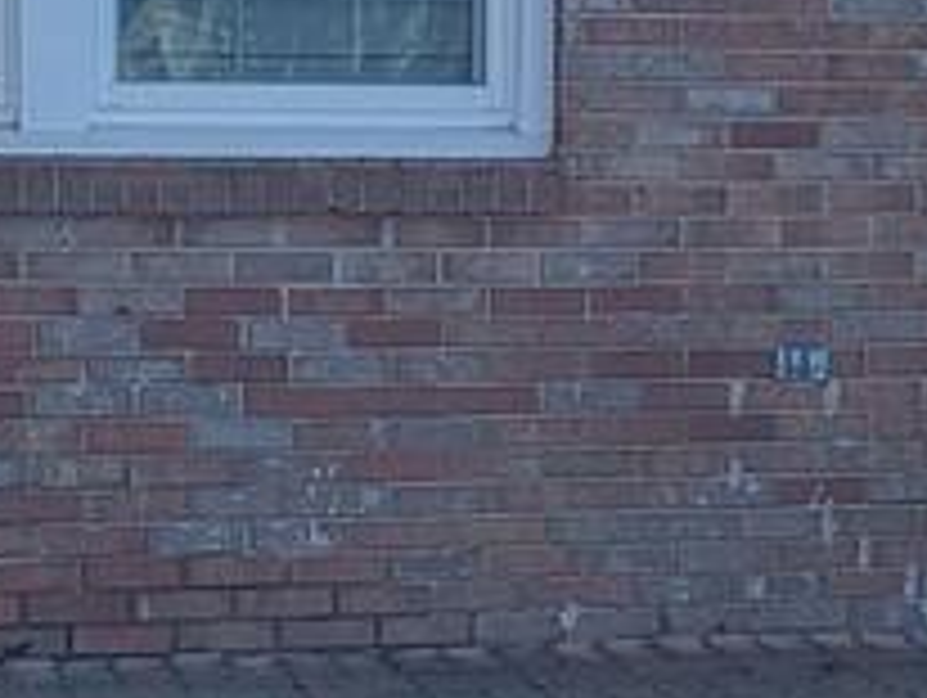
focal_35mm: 129
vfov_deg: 11.5
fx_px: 3459
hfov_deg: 15.2
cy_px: 504
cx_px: 688
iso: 40
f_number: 1.8
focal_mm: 5.4
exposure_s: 1/611
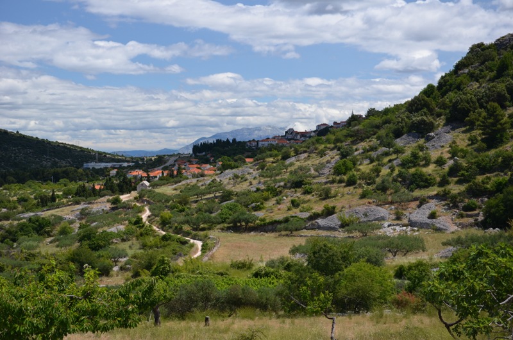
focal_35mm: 63
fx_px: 896
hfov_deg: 32.0
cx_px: 256
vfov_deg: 21.5
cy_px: 170
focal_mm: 42
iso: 160
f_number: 8
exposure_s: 1/250
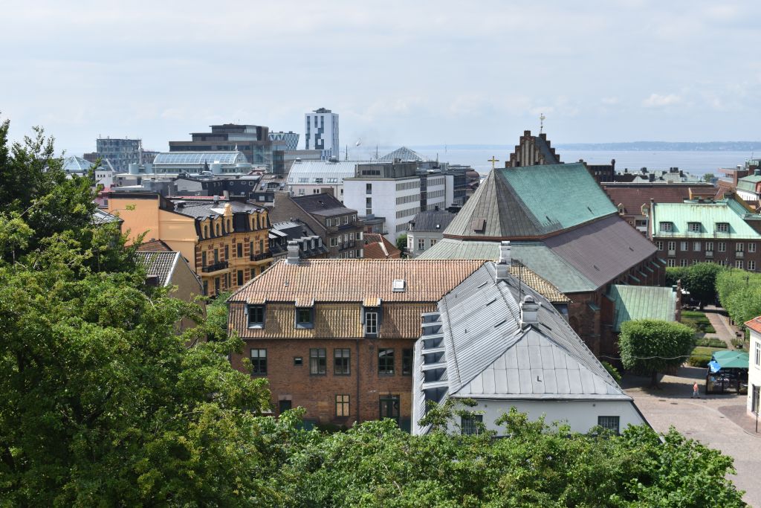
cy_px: 254
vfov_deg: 29.0
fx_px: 983
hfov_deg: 42.3
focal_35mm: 46
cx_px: 380
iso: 100
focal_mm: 31
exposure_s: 1/320
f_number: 9
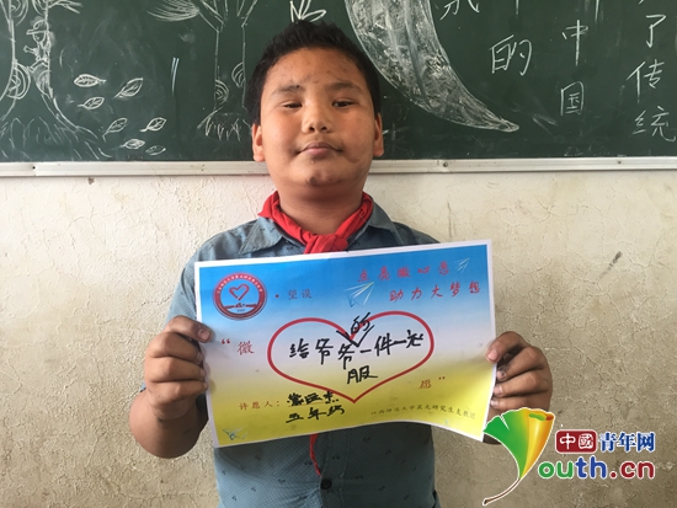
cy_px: 254
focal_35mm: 29
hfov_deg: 61.6
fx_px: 567
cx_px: 338
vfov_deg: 48.3
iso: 32
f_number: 2.2
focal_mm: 4.15
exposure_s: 1/33
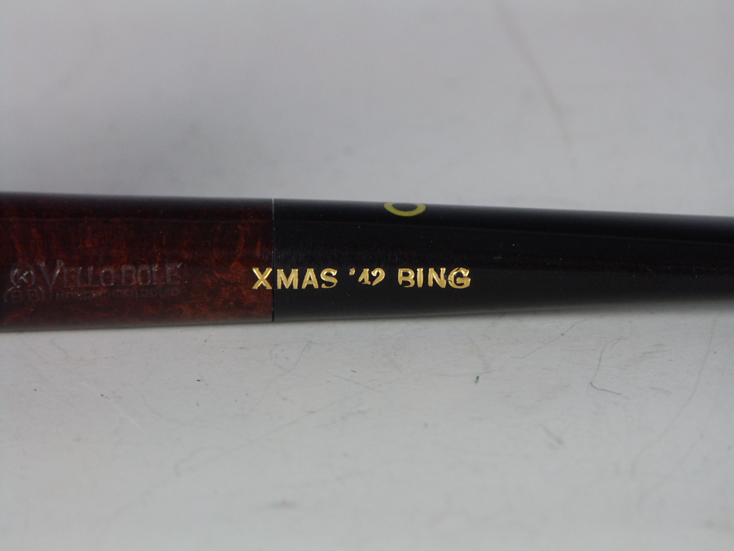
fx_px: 4241
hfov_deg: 9.9
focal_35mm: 200
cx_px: 367
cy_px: 276
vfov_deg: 7.4
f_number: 4.5
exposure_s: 1/30
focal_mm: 50.8
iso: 100
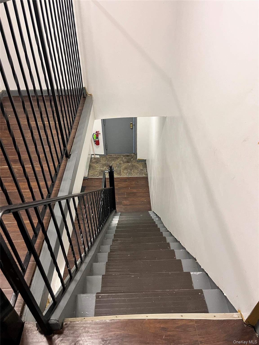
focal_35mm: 26
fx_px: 259
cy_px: 172
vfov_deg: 67.3
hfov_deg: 53.1
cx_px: 130
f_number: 1.6
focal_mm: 5.1
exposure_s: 1/40
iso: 400
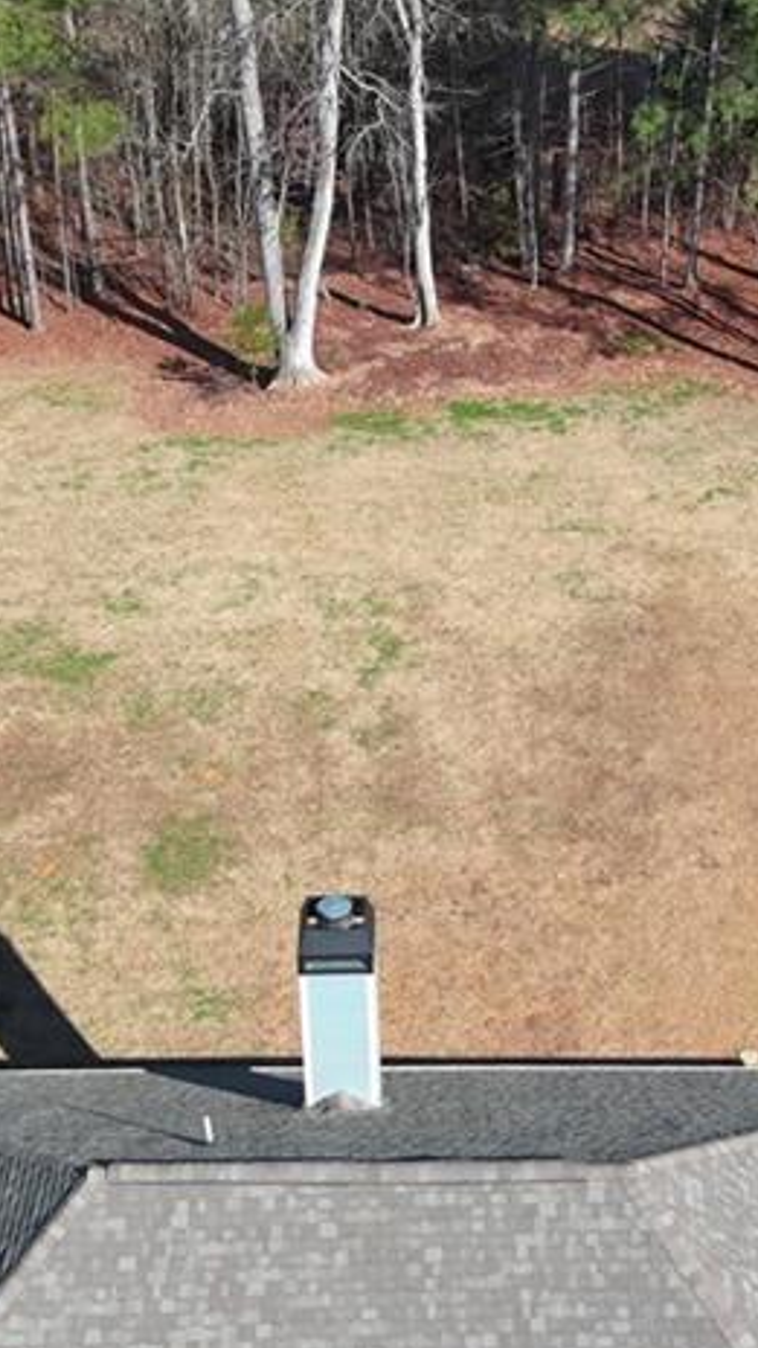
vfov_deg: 31.4
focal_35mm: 67
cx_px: 534
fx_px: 2394
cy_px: 705
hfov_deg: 17.9
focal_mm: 10.57
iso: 100
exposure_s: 1/28.6
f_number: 2.8
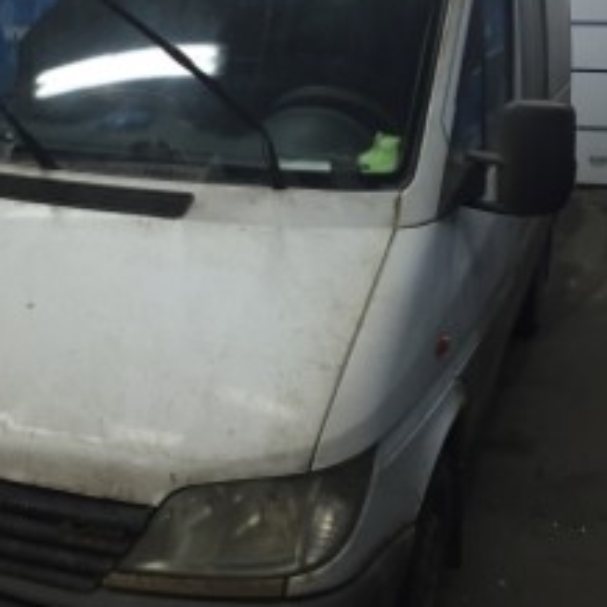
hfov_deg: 35.2
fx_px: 932
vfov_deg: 35.7
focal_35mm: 47
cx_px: 148
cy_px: 203
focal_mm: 4.15
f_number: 2.2
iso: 80
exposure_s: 1/33
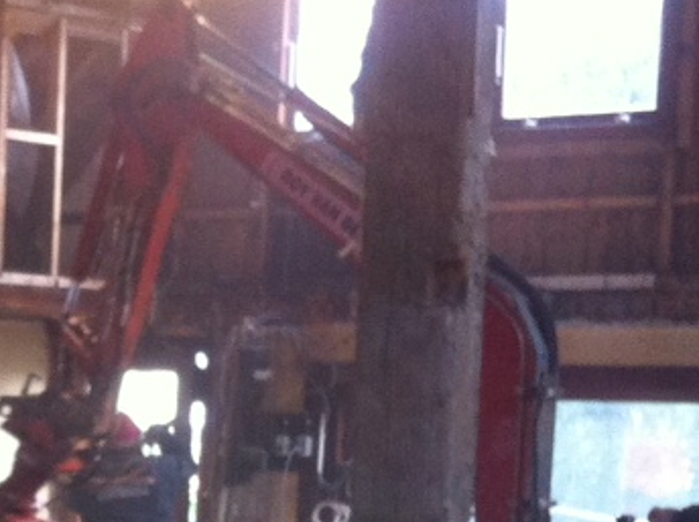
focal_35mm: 132
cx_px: -313
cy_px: 585
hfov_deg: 14.1
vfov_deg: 11.0
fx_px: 2662
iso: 160
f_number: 2.8
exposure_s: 1/15
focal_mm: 3.85
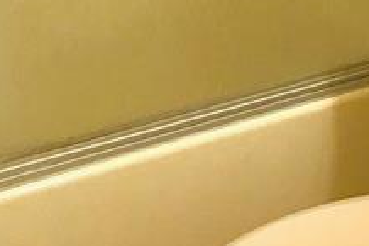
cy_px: -122
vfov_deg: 9.7
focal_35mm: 137
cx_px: 295
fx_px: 1403
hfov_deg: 14.9
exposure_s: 1/30
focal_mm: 3.99
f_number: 1.8
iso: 25
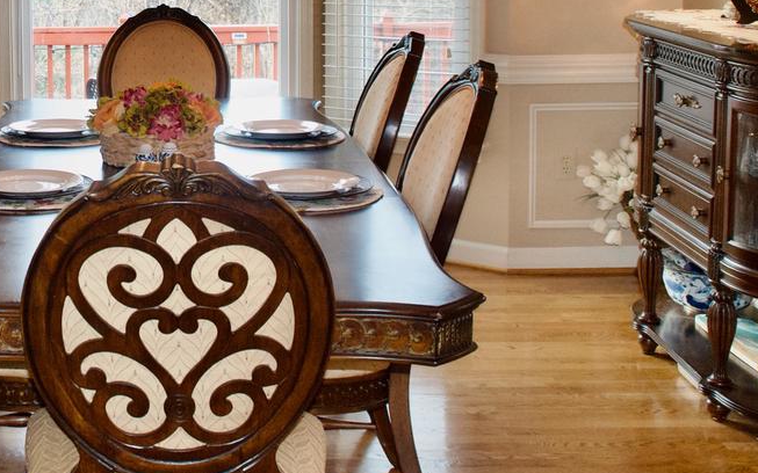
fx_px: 1529
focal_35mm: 74
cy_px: -14
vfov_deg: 17.2
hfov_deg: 26.8
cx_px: 62
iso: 1600
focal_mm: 22
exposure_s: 1/80
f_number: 5.6
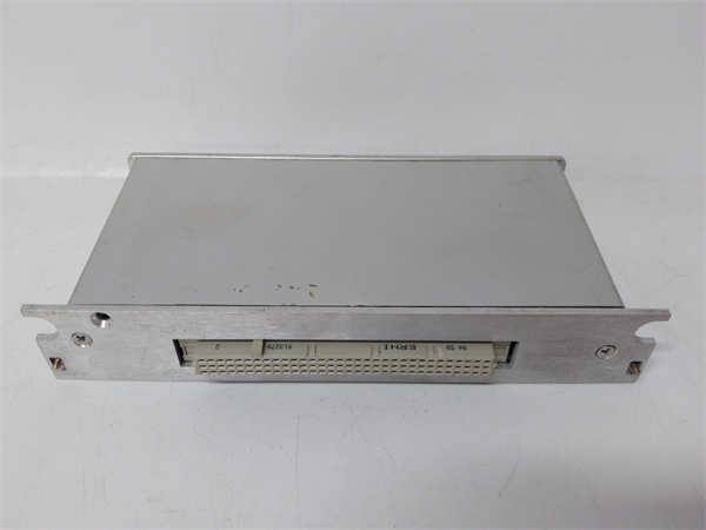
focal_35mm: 27
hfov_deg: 65.3
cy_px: 265
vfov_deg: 51.4
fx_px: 551
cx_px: 353
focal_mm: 3.79
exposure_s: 1/33
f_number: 2
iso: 167
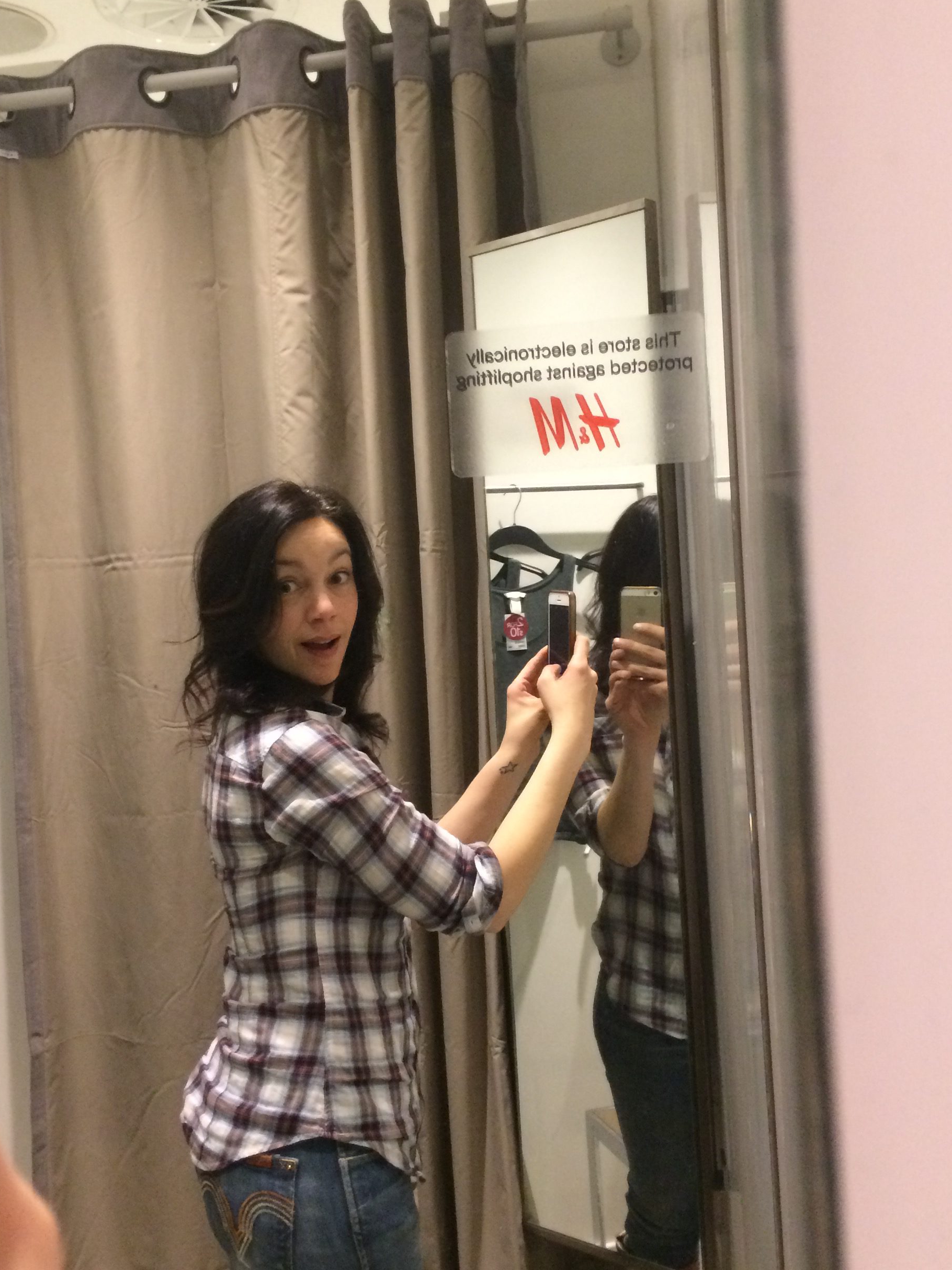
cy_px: 617
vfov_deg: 47.9
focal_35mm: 39
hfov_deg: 36.7
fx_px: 1430
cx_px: 382
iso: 250
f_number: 2.2
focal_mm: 4.15
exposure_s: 1/30
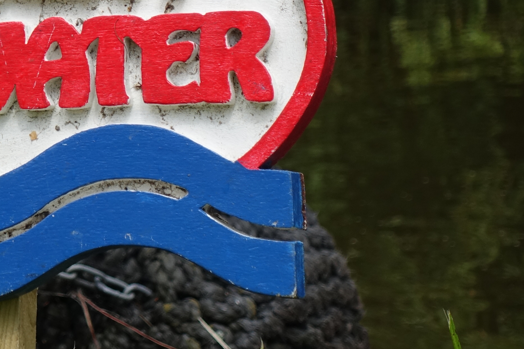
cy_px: 30
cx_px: -181
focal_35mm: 205
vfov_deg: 6.7
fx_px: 2984
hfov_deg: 9.8
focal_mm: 25.7
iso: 125
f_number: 4
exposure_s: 1/500
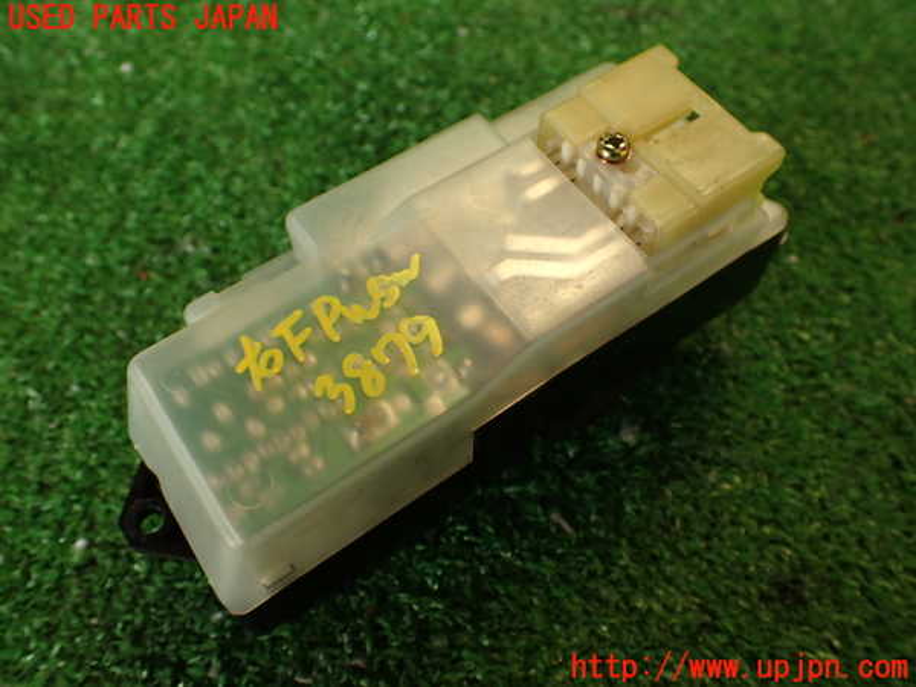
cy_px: 344
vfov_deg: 44.2
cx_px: 458
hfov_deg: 56.8
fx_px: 847
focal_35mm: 32
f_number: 2.4
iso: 200
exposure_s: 1/60
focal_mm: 5.79
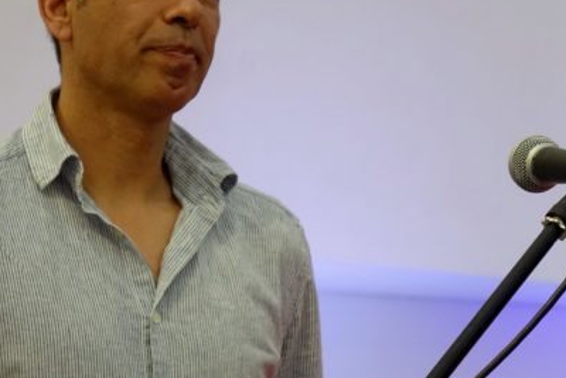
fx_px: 3932
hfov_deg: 8.2
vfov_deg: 5.5
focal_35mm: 250
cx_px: 310
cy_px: 185
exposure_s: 1/640
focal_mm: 51
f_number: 4
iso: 2000
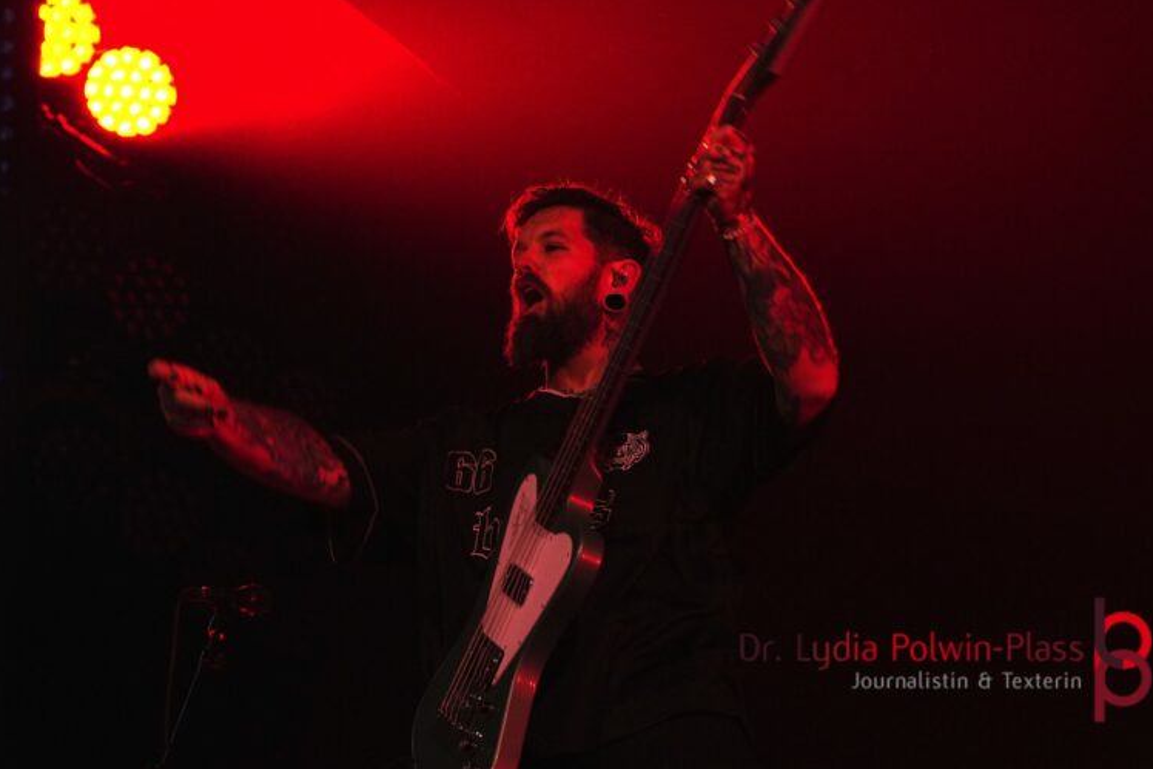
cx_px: 584
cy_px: 388
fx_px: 3748
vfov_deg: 11.7
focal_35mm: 117
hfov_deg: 17.5
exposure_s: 1/160
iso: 1600
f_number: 5
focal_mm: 76
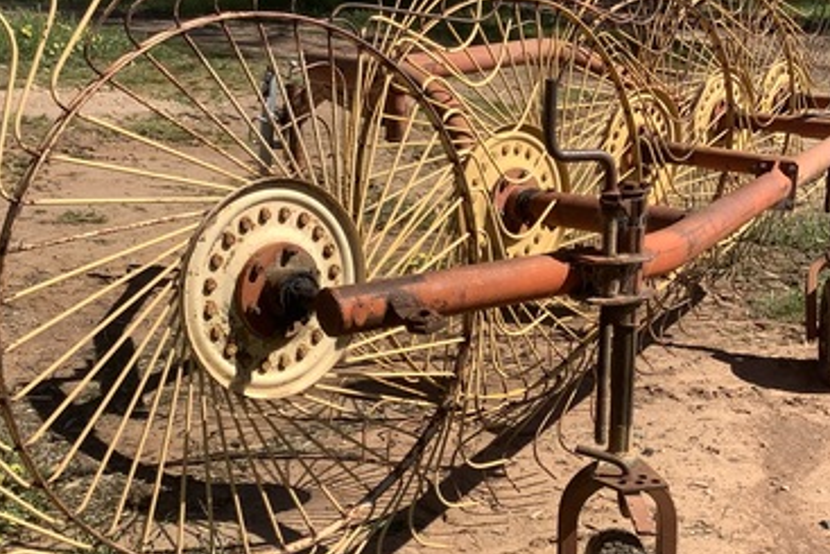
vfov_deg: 23.3
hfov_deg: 34.3
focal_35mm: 58
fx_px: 1338
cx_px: 507
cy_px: 383
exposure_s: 1/1235
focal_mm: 3.3
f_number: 2.4
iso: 25
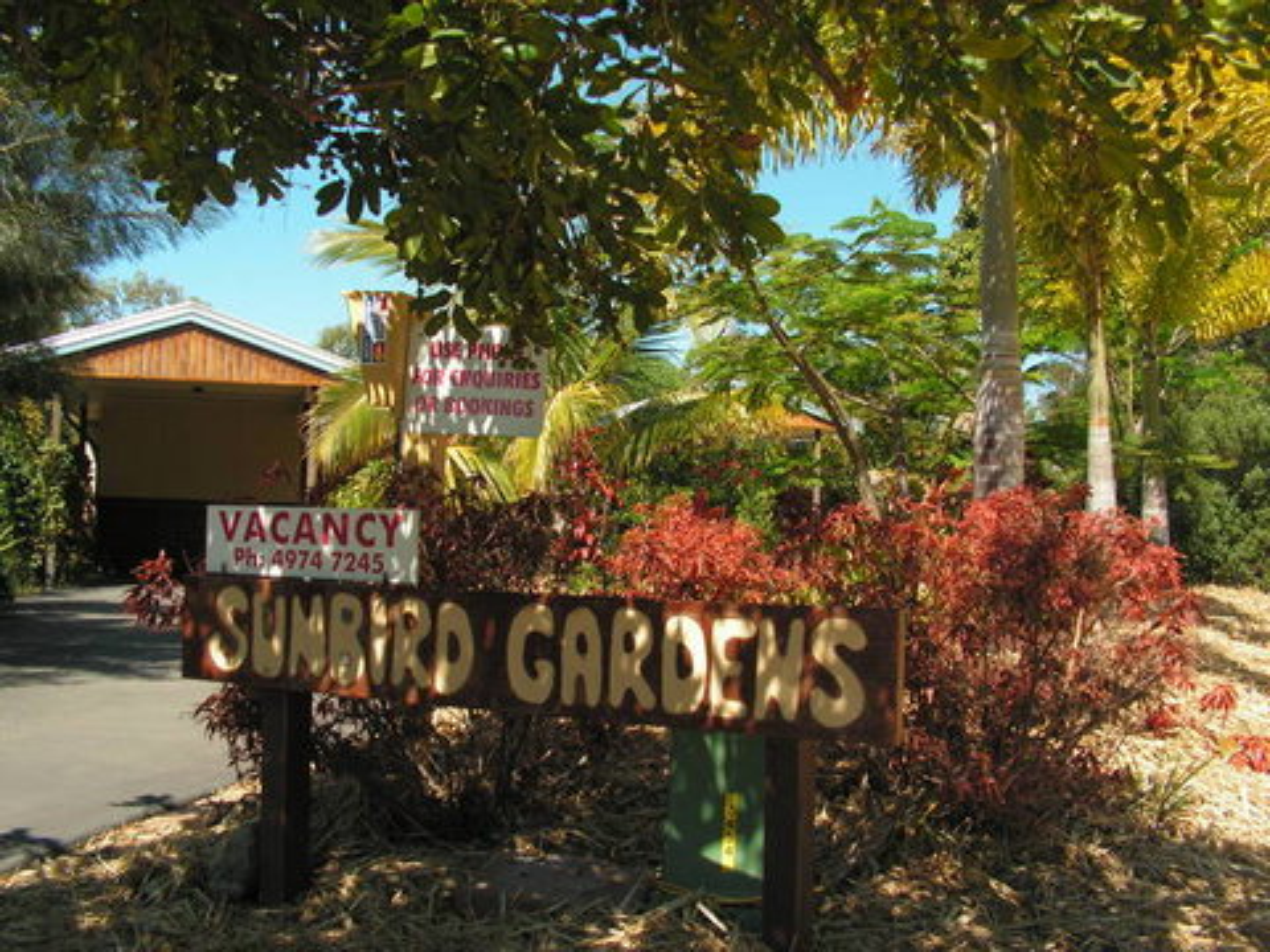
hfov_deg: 51.4
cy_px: 476
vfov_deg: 39.7
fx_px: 1321
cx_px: 635
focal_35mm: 36
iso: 50
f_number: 3.2
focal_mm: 6
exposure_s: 1/400
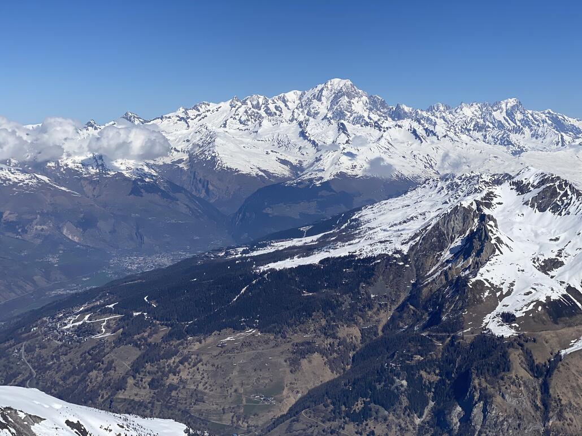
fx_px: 874
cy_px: 218
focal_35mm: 52
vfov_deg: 28.0
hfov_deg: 36.8
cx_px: 291
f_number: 2
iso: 20
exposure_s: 1/5319
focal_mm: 6
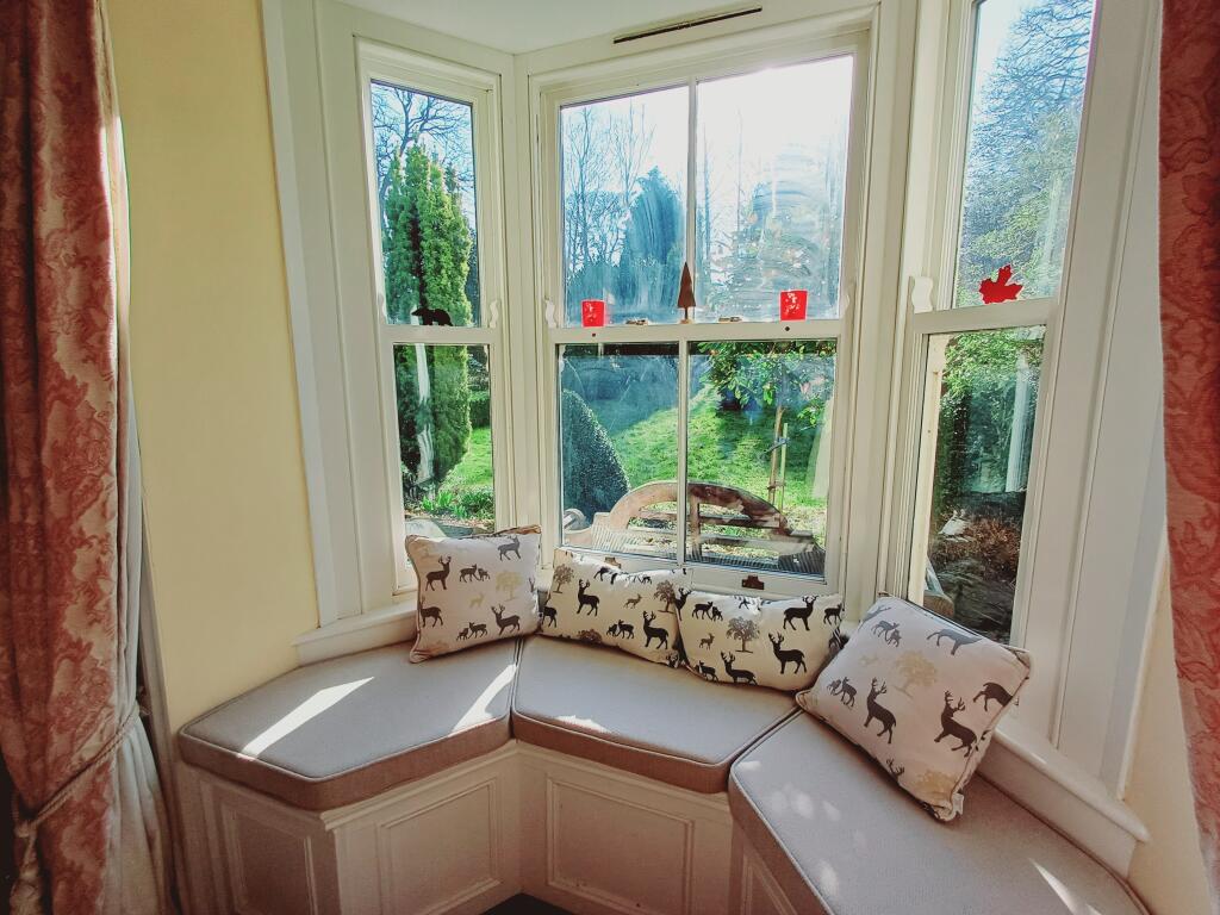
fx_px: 564
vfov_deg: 78.1
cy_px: 458
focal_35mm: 16
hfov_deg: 94.5
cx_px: 610
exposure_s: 1/270
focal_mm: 1.64
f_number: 2.2
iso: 40
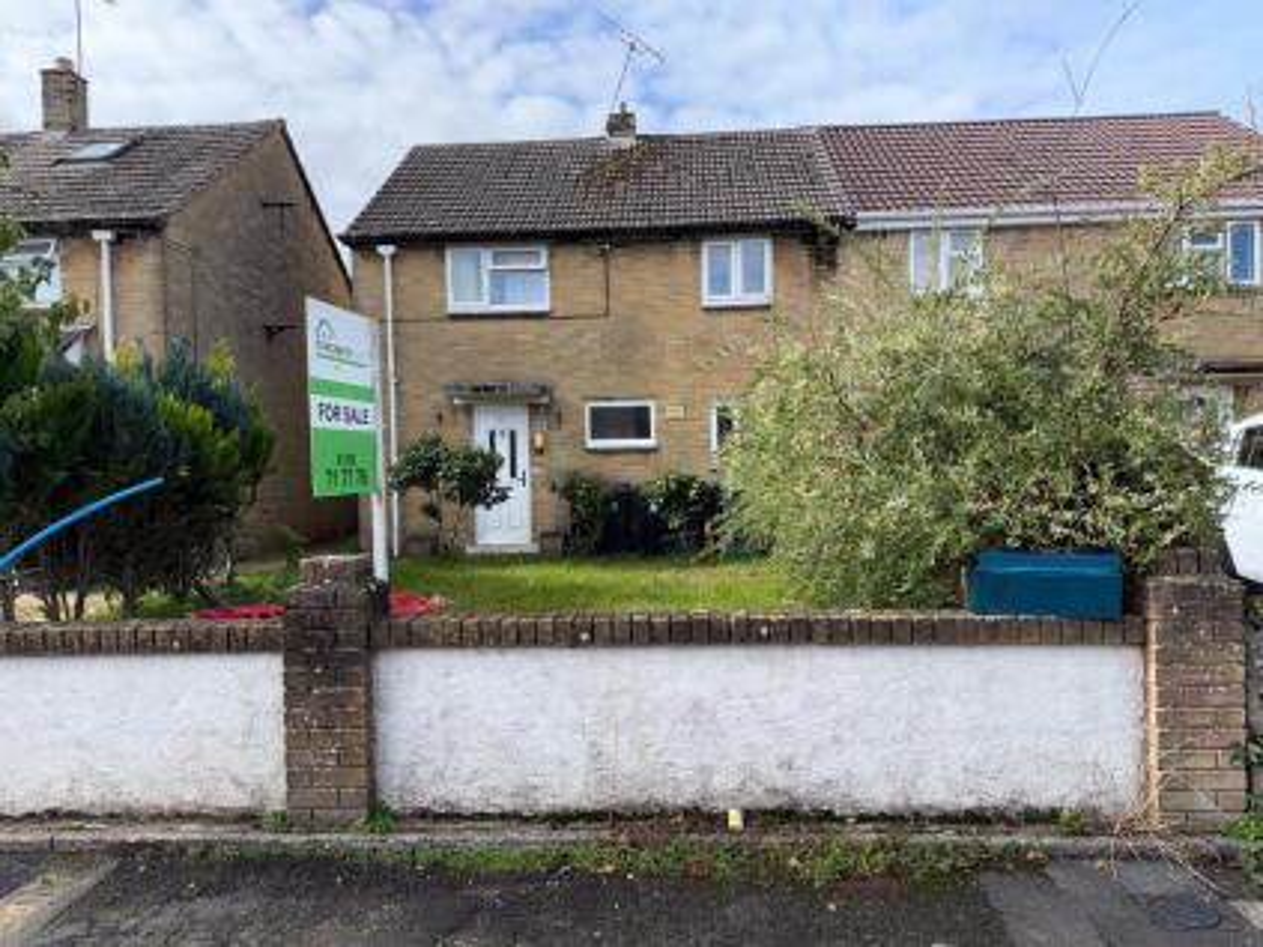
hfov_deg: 71.6
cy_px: 474
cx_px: 632
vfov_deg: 56.8
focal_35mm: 24
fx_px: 875
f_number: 1.78
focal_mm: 6.76
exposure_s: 1/2703
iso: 64
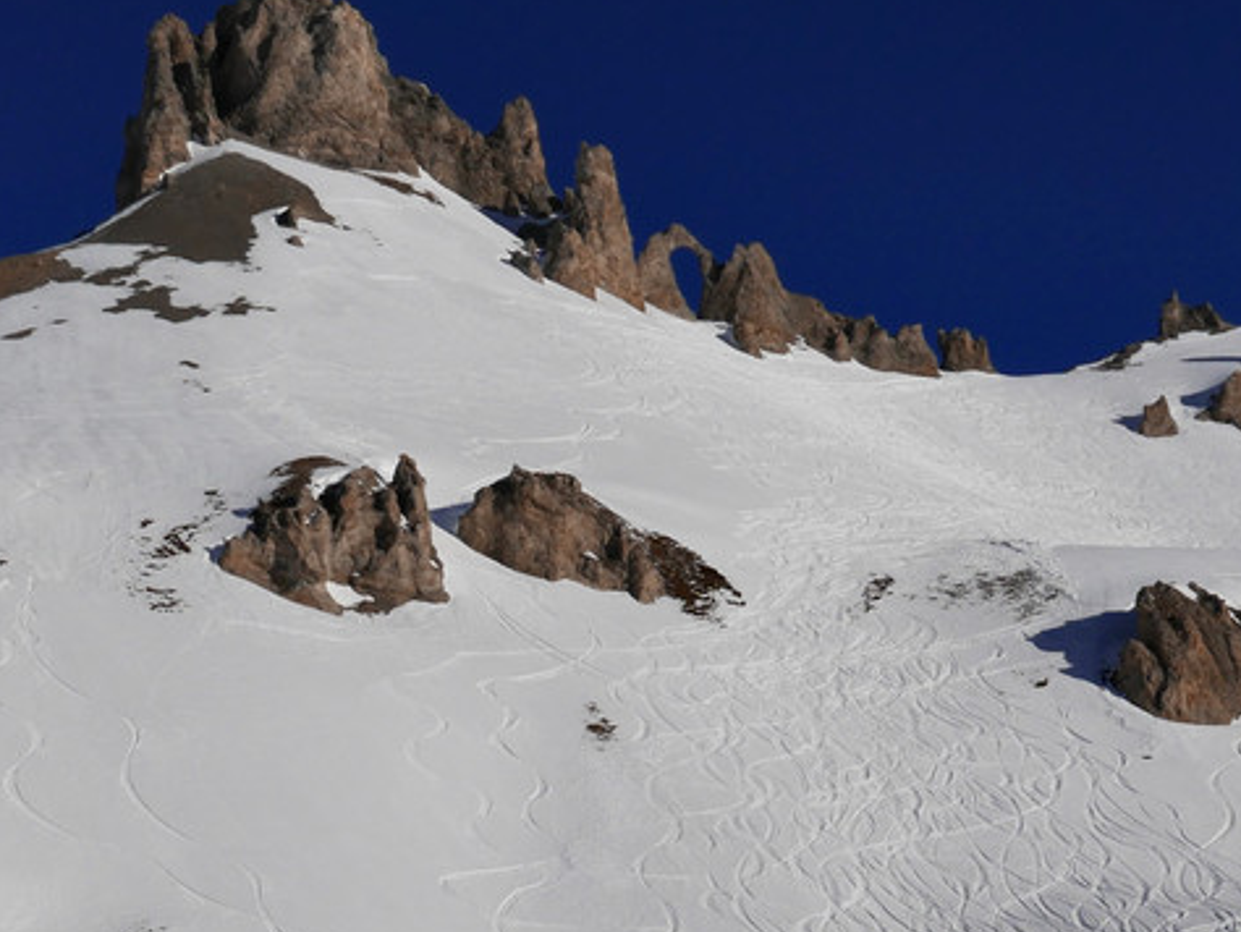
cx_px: 640
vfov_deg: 17.3
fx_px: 3049
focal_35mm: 85
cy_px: 696
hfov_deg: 23.0
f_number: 8
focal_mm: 15.9
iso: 200
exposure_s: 1/2500
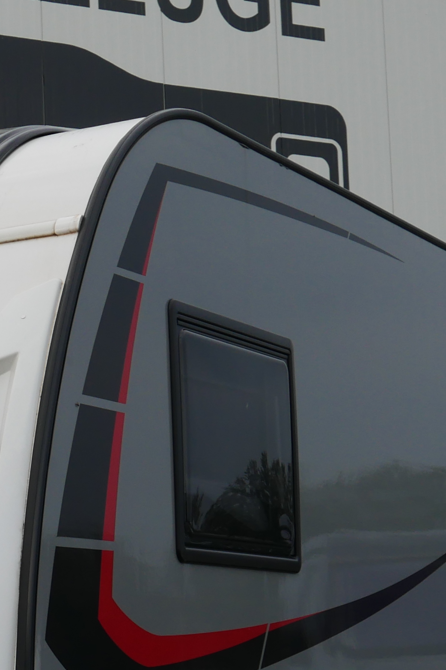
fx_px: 2045
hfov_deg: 11.7
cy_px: 502
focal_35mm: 110
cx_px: -308
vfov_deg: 18.5
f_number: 6.3
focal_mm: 18
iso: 200
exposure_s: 1/250
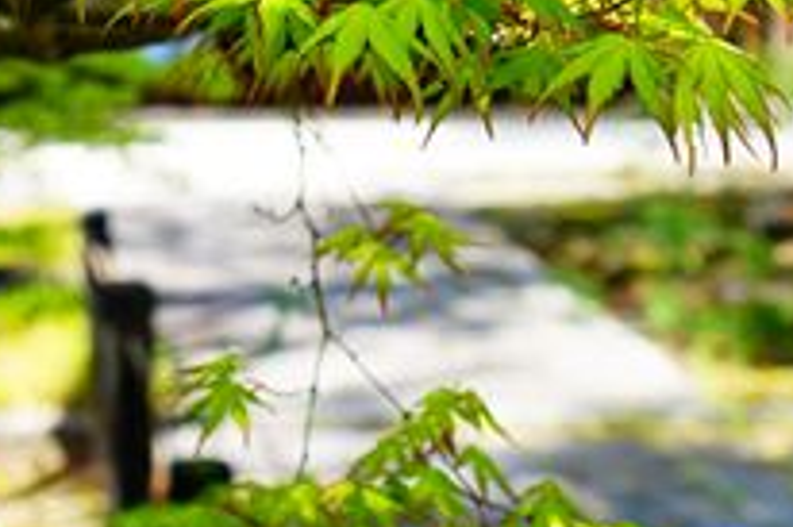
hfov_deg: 14.6
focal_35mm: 136
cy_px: -183
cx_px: -177
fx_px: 2993
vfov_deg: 9.9
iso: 125
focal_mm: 35
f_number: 5.6
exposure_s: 1/90
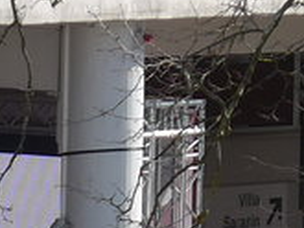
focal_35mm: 704
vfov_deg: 2.1
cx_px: -134
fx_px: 6187
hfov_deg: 2.8
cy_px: 596
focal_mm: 19.2
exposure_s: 1/400
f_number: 4.7
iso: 80
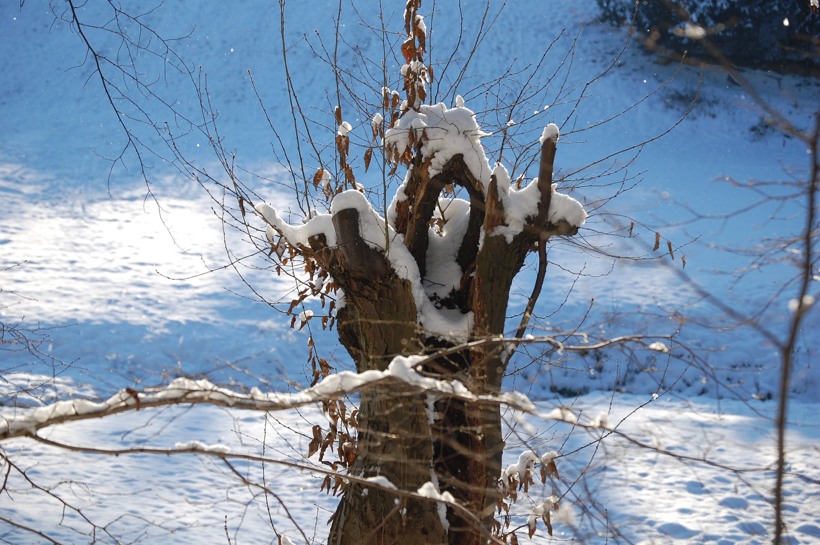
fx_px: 2902
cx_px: 410
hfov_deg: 16.1
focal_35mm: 128
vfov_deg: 10.7
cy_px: 272
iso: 200
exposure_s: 1/640
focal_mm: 85
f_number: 6.3
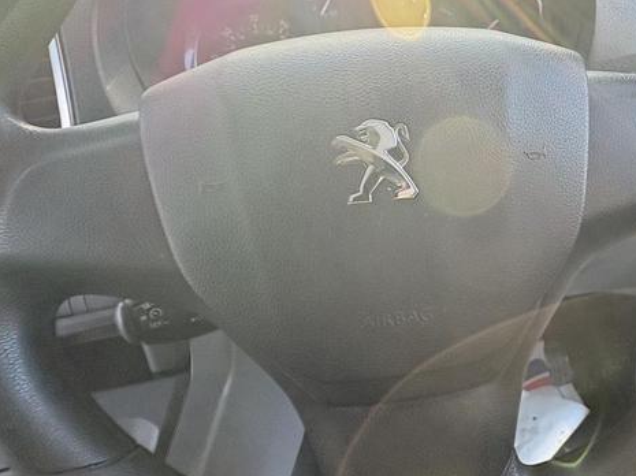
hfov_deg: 61.6
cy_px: 216
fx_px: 496
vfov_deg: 51.2
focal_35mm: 27
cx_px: 479
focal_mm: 2.22
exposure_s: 1/72
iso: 200
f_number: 2.2
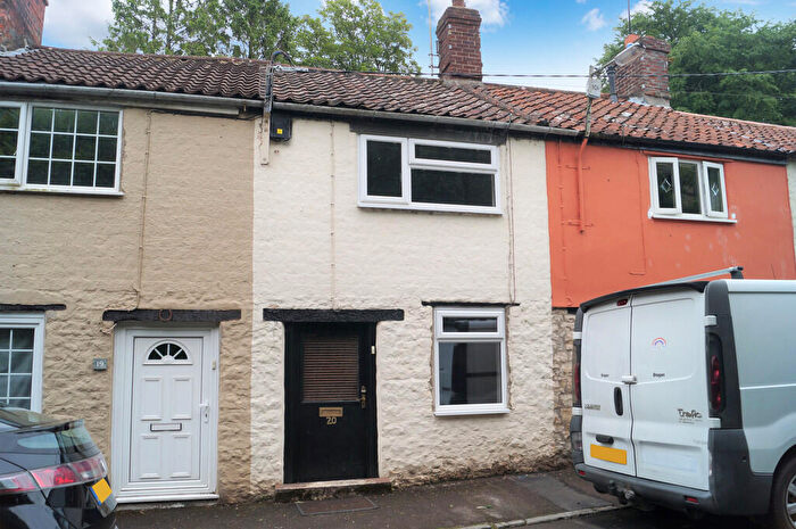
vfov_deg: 47.8
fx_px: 596
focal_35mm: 27
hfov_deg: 67.4
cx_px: 398
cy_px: 264
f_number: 7.1
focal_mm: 18
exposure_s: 1/200
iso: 100
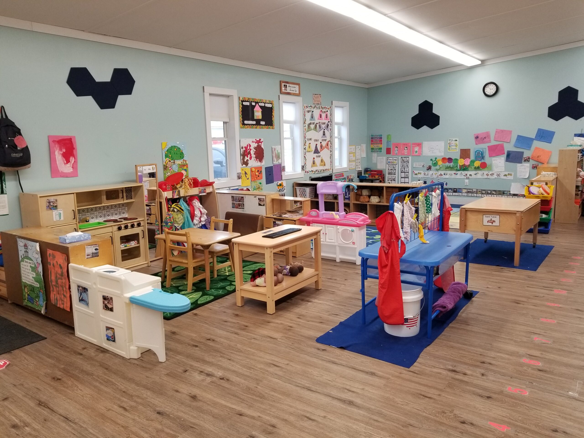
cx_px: 292
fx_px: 439
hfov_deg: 67.3
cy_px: 219
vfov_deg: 53.1
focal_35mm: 26
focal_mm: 4.25
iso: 125
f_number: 1.7
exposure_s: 1/60
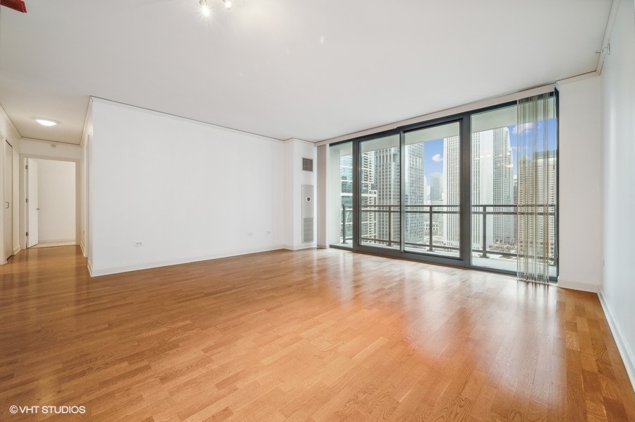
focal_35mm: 14
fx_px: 247
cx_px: 318
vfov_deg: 81.1
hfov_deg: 104.3
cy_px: 211
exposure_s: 1/3.33
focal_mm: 14
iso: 400
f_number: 8
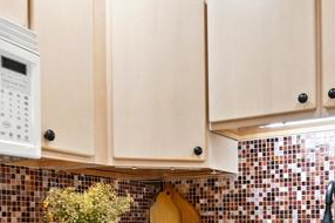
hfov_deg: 45.6
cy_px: 215
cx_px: 227
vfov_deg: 30.0
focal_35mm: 42
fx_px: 390
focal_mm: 10
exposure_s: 2.5
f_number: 11
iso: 100
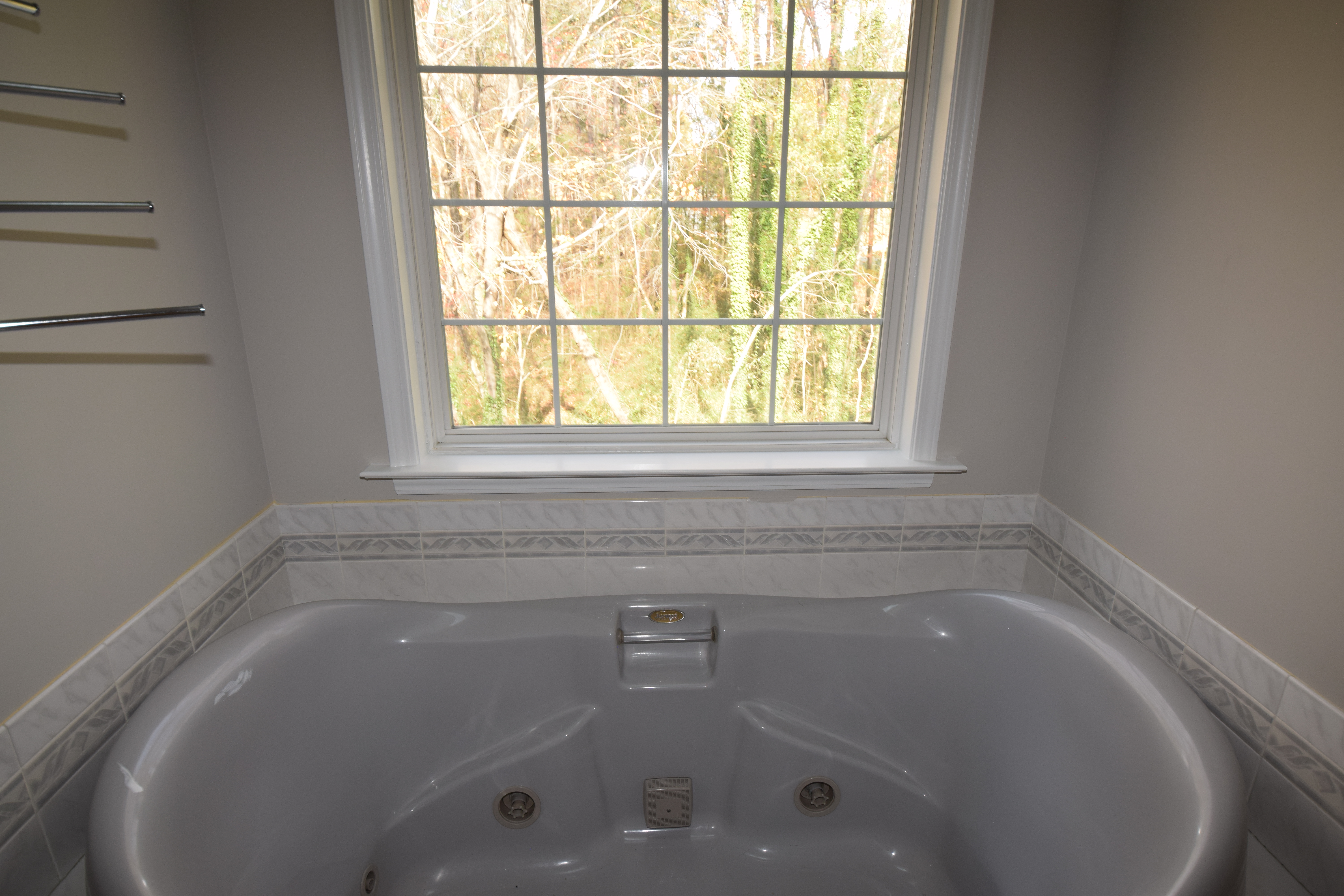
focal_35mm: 20
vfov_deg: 63.2
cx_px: 672
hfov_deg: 85.4
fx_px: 728
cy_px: 448
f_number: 5.6
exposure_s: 1/125
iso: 400
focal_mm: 13
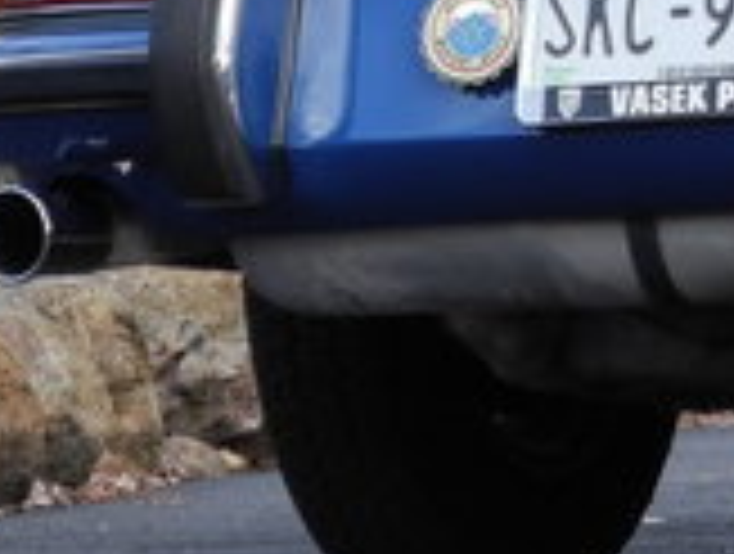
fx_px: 11879
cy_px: -252
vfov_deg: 2.7
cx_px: 1301
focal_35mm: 559
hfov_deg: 3.5
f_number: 4.5
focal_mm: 25.4
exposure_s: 1/83.1
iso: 100
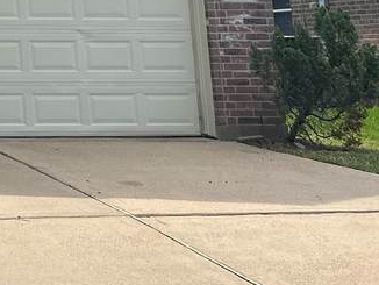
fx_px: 1118
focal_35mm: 102
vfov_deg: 13.2
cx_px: -264
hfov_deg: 16.6
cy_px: -219
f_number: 1.5
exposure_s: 1/5587
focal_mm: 5.7
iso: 50
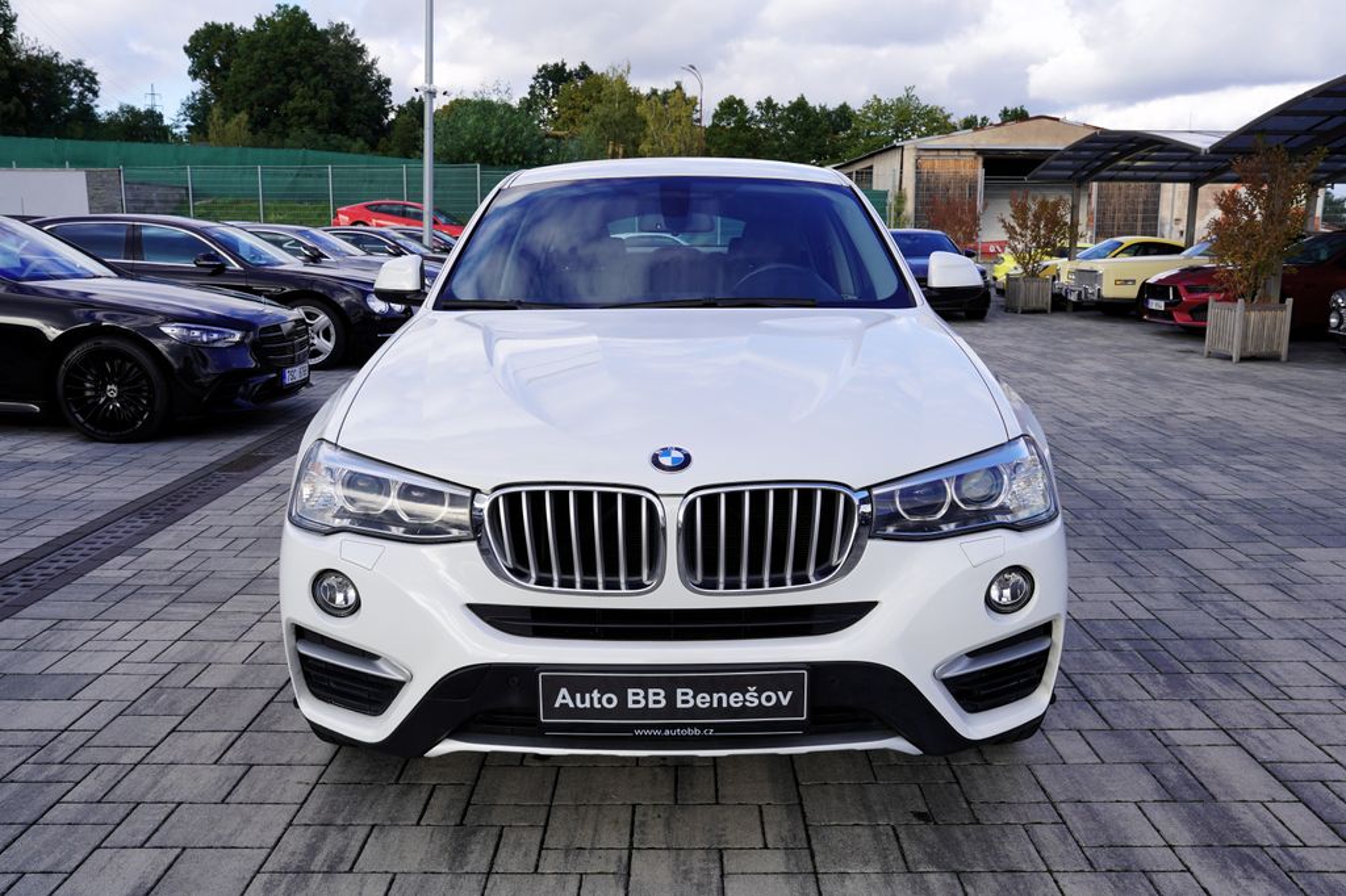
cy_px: 448
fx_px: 1121
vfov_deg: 43.6
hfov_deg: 61.9
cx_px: 673
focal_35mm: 30
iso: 100
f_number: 8
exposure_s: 1/125
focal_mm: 30
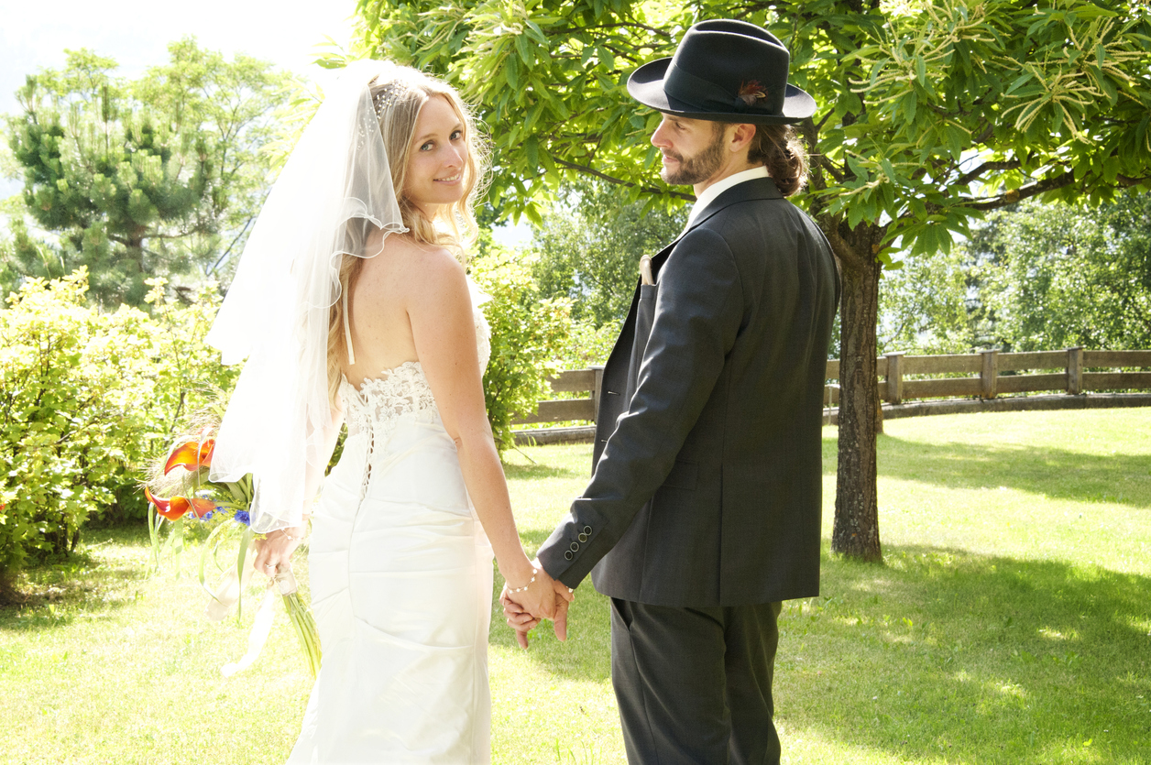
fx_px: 2619
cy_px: 382
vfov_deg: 16.6
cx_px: 576
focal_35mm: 82
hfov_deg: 24.8
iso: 3200
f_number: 20
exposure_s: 1/250
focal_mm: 82
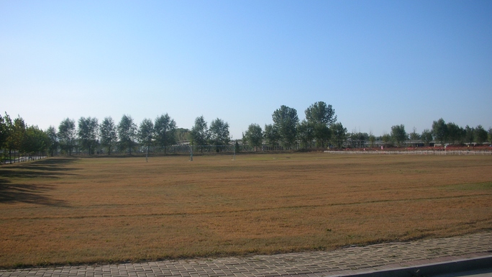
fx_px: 509
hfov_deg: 51.6
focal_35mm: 39
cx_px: 247
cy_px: 144
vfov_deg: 30.4
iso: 50
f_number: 8.5
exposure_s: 1/126
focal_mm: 5.8
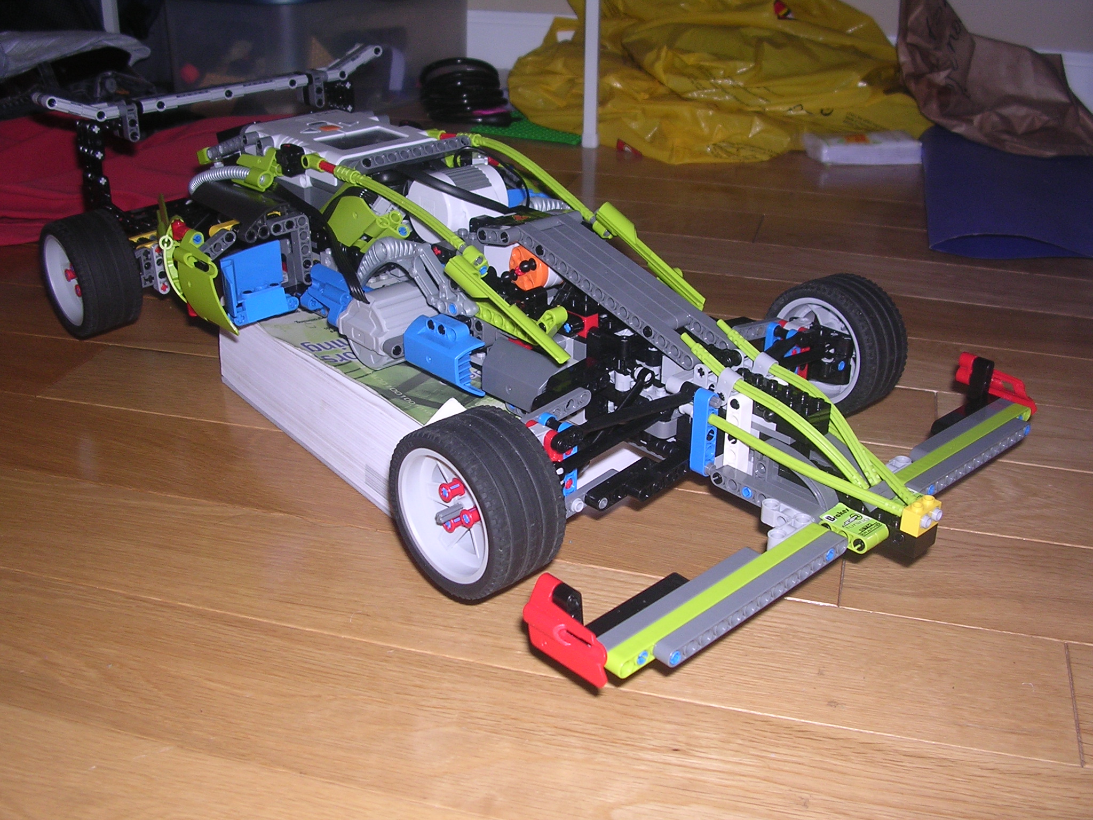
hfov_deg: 49.0
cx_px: 546
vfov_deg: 37.7
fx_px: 1200
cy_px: 410
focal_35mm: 38
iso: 100
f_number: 2.8
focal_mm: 5.8
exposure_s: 1/60.1
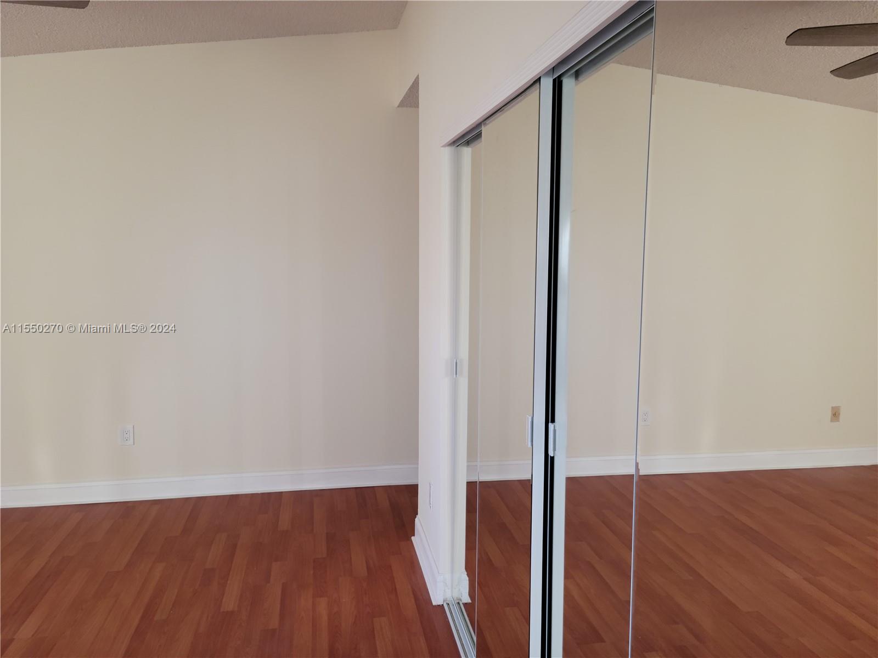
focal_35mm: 28
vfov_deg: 49.7
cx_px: 439
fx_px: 710
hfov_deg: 63.4
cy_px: 329
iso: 160
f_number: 2
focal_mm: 5.9
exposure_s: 1/59
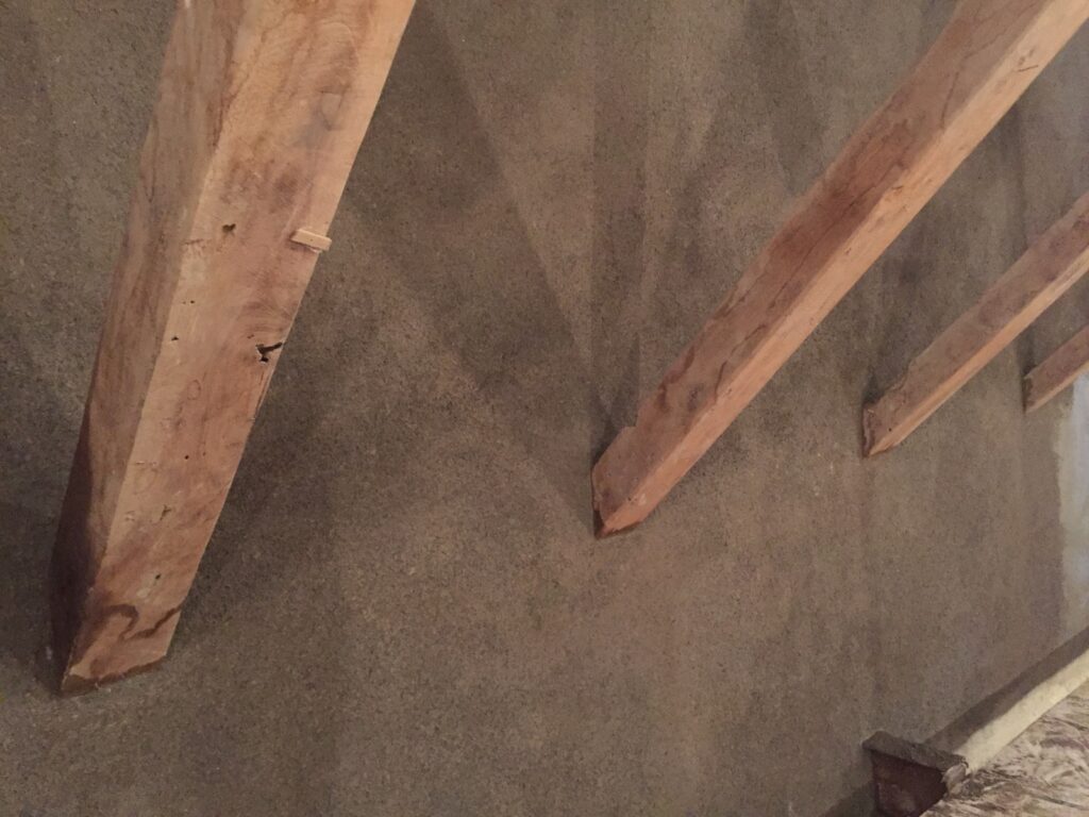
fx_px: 912
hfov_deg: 61.7
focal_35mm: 29
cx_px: 544
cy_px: 408
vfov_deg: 48.2
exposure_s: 1/17
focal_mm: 4.15
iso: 640
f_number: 2.2
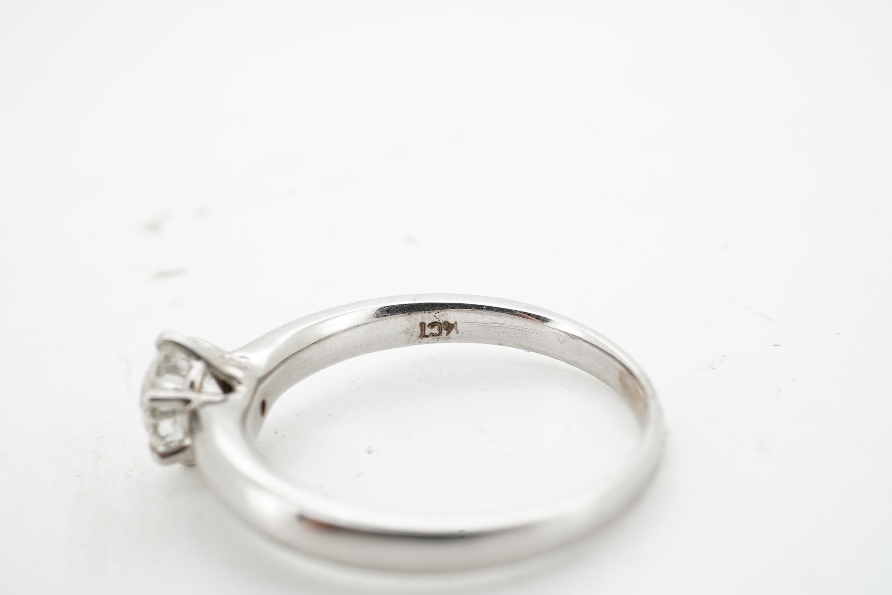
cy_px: 298
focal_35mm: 45
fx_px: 1115
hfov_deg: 43.6
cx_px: 446
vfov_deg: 29.9
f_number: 22
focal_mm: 30
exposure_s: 1/100
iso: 250
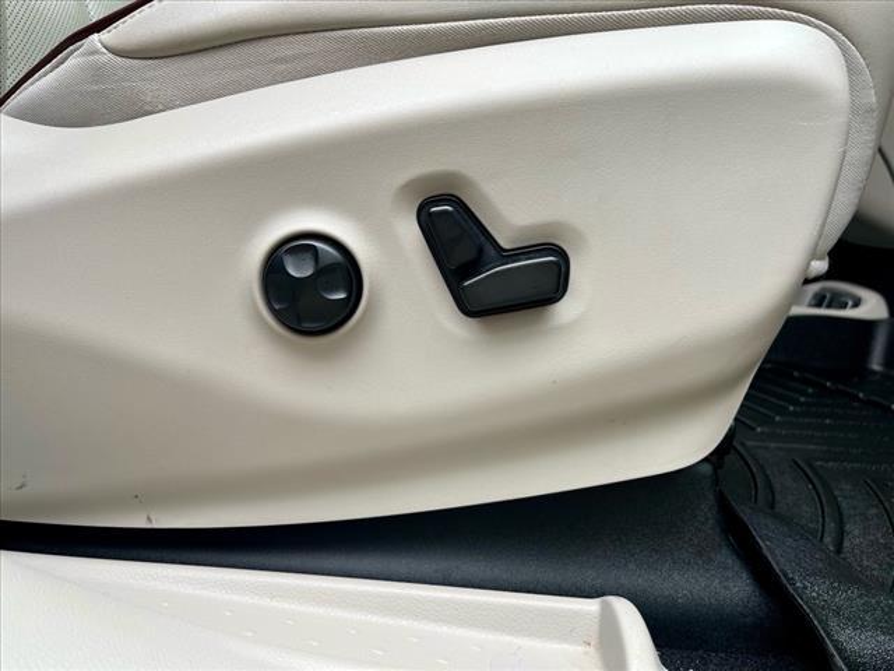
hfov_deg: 67.3
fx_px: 671
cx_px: 447
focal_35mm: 26
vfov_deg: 53.1
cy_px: 336
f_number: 1.6
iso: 40
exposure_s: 1/168
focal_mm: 5.1
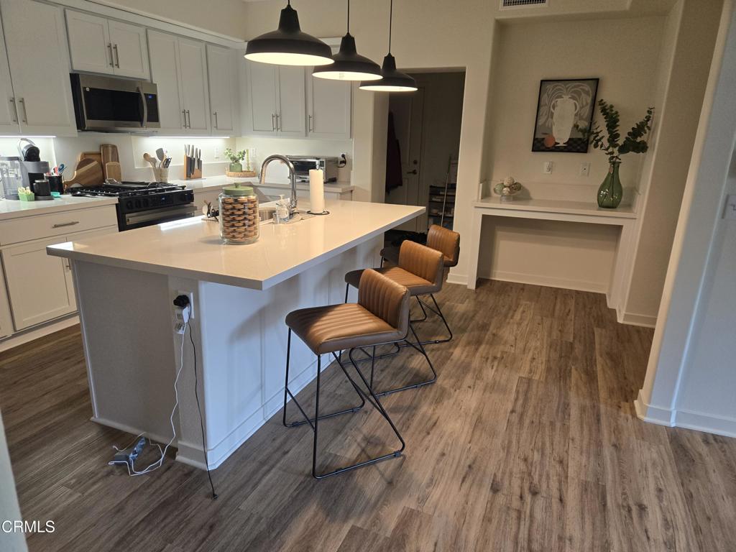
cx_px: 368
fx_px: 489
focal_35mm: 23
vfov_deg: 58.9
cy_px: 276
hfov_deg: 73.9
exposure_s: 1/120
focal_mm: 5.4
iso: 160
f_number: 1.8
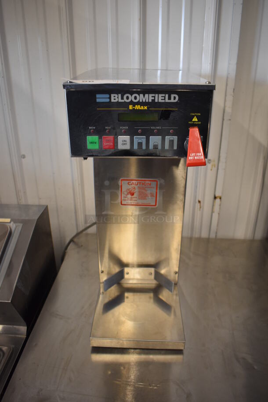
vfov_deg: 67.3
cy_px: 201
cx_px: 134
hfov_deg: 48.0
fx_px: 301
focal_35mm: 27
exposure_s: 1/125
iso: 1250
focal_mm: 18
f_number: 3.5
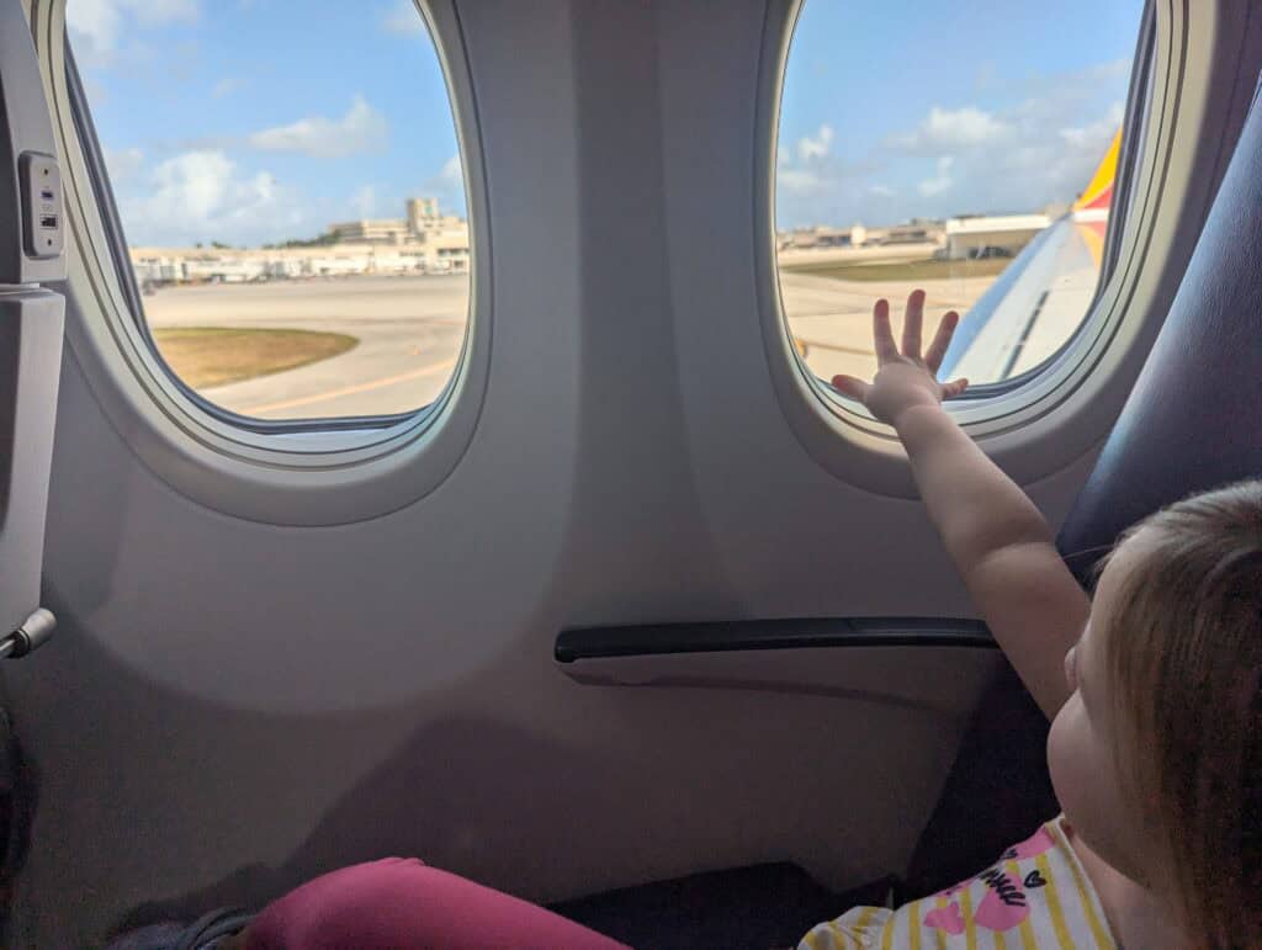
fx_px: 876
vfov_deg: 56.9
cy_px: 475
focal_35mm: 24
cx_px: 631
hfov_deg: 71.5
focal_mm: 6.8
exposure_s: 1/920
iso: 35
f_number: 1.9
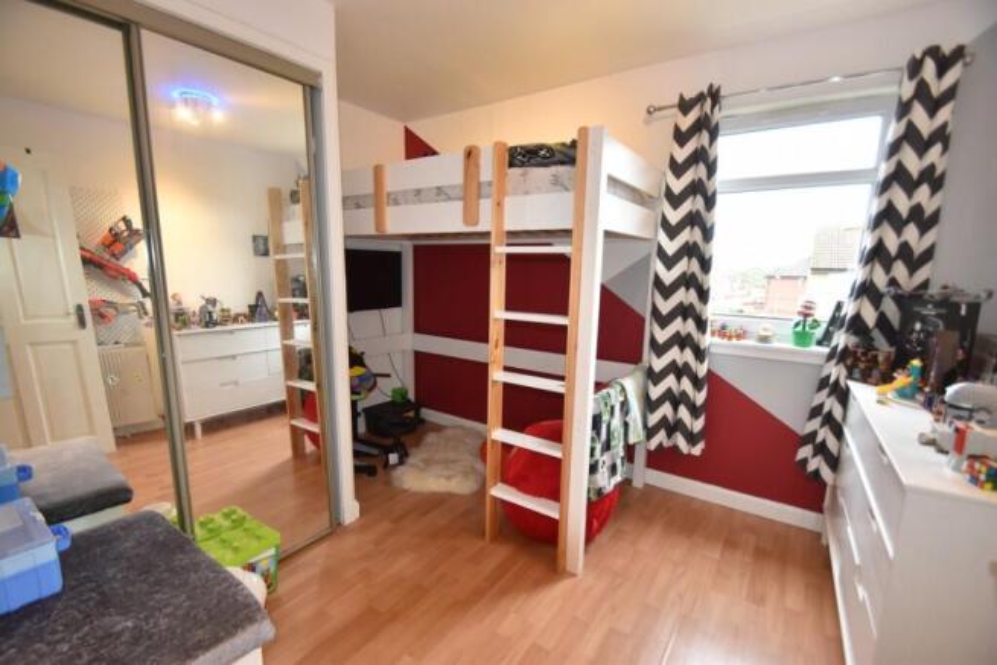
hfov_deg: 100.4
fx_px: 415
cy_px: 332
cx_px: 498
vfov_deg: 77.4
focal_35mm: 15
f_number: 4.5
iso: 500
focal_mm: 10
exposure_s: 1/60
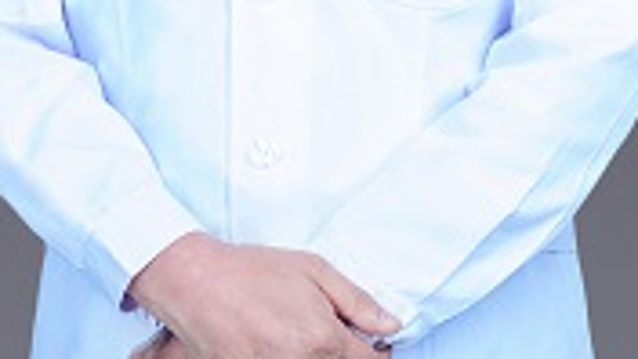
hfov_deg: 16.0
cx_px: 268
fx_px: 2267
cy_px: -178
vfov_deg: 8.8
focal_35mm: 134
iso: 200
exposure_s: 1/160
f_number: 9
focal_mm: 50
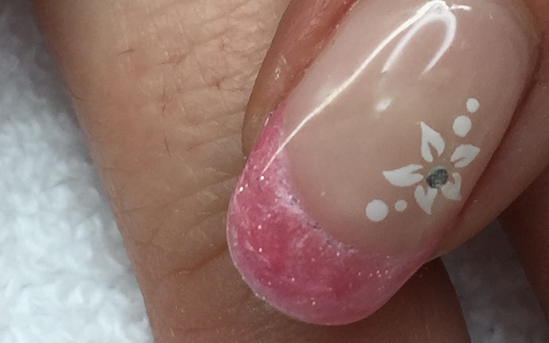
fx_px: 1975
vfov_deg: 9.8
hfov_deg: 15.7
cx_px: 416
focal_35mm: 132
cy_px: -17
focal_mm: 4.15
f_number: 2.2
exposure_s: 1/190
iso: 32
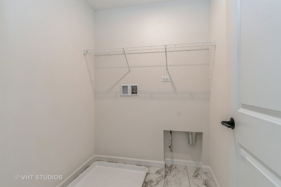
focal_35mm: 18
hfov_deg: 90.0
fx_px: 140
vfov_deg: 67.4
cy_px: 94
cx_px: 140
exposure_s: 1/25
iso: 250
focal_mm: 12
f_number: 8
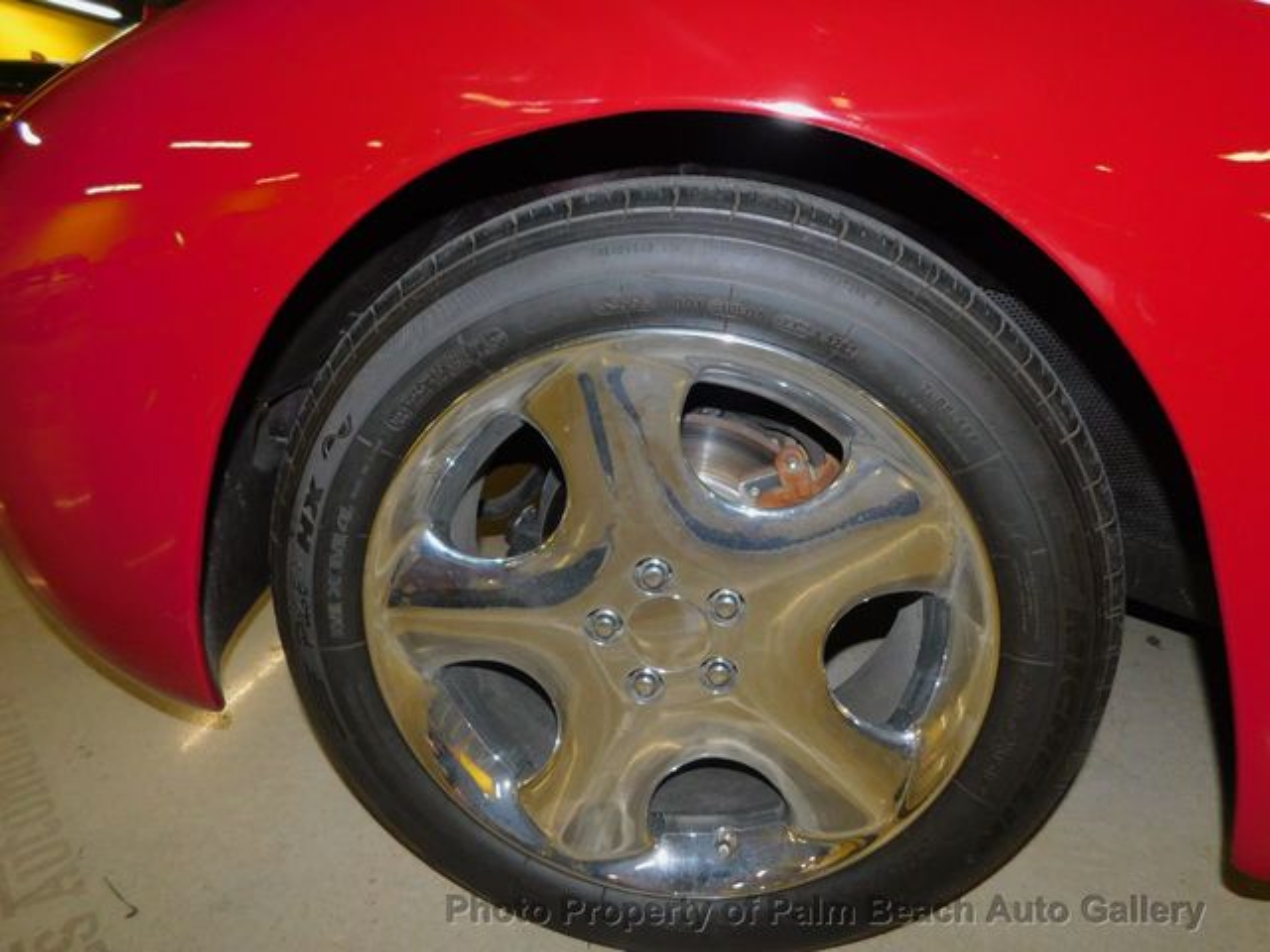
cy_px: 476
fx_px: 844
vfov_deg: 58.9
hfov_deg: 73.9
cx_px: 635
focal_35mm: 23
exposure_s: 1/30
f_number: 3
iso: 200
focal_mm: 4
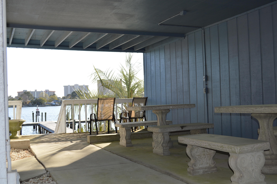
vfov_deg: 31.8
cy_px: 92
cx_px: 138
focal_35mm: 42
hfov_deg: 46.4
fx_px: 323
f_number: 5.6
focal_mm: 28
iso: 100
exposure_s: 1/200
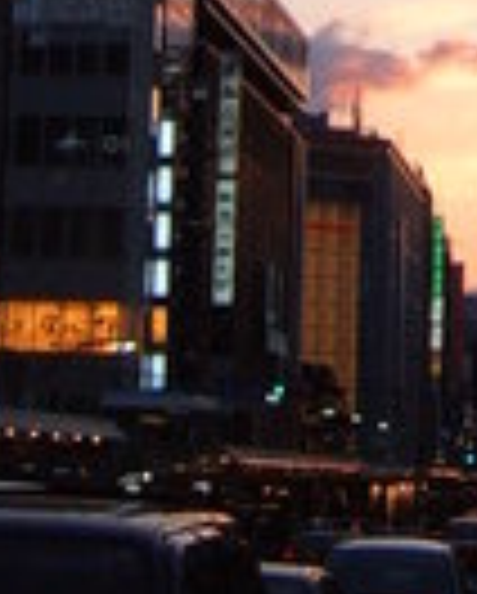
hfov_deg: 8.7
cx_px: 657
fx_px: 3081
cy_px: -428
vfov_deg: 10.4
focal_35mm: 175
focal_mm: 6.2
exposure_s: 1/45
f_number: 6
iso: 63
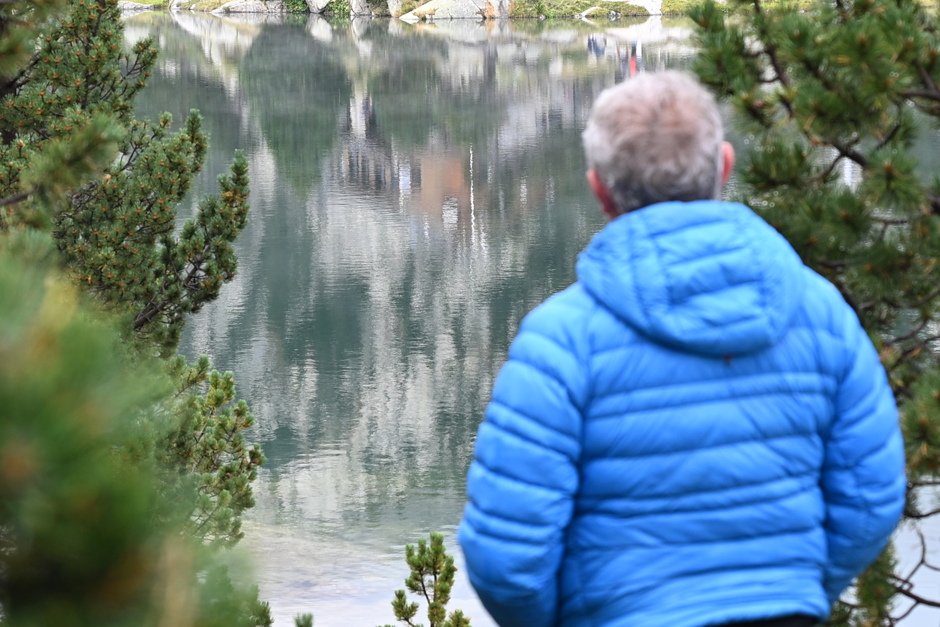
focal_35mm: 121
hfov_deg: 16.9
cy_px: 146
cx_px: 521
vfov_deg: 11.3
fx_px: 3159
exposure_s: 1/50
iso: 200
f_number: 4
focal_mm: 43
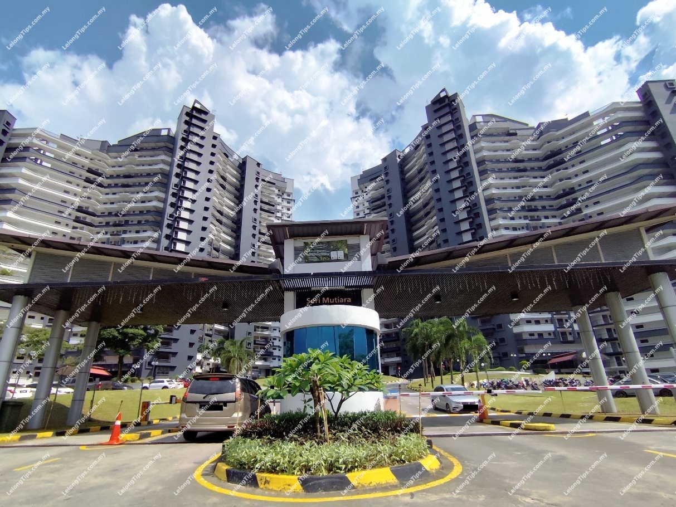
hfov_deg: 94.5
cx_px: 338
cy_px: 254
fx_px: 312
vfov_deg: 78.1
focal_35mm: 16
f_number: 2.2
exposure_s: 1/4370
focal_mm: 1.65
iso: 50
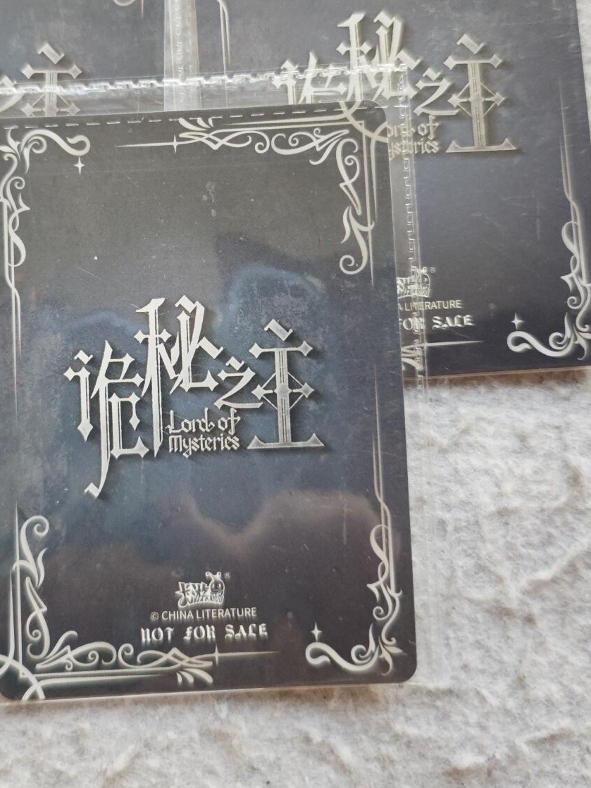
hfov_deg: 38.1
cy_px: 287
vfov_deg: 49.6
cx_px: 180
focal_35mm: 37
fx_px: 842
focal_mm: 6.55
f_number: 1.6
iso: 4000
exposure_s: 1/500
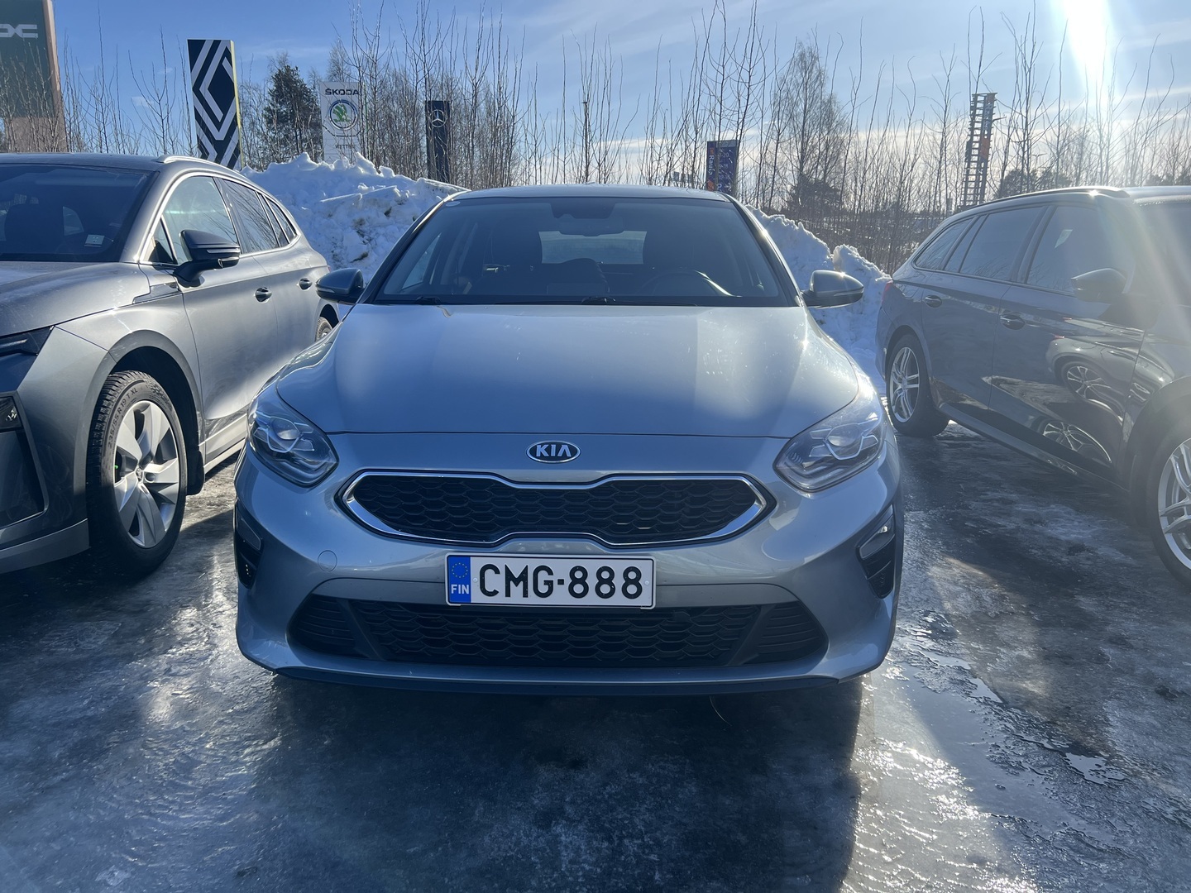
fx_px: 895
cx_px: 596
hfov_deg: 67.3
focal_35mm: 26
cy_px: 446
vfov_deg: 53.1
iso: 50
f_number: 1.5
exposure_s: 1/2994
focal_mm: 5.7
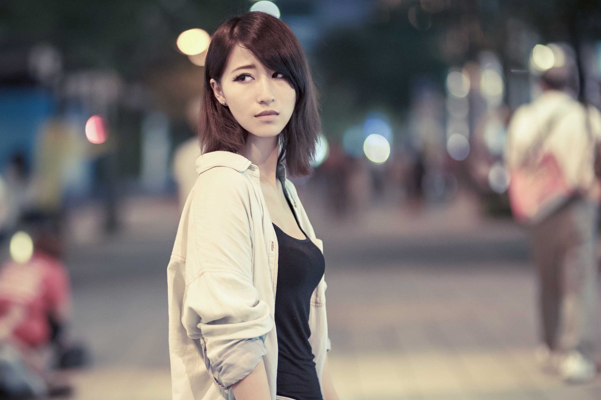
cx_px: 216
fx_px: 2135
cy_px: 229
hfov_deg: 16.0
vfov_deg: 10.7
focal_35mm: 128
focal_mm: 85
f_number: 1.4
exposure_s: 1/80
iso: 1600
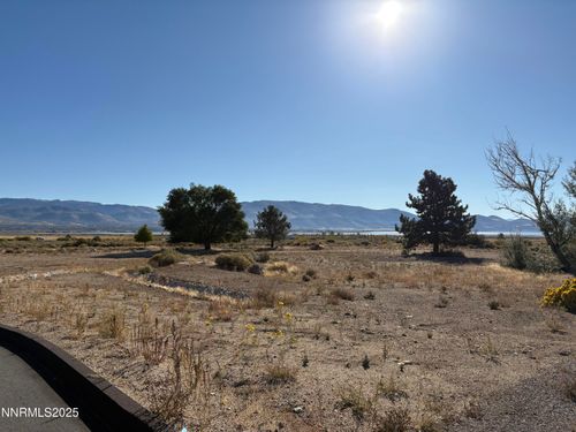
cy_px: 216
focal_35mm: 26
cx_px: 288
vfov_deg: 53.1
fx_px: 433
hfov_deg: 67.3
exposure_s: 1/6993
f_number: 1.6
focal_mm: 5.96
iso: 50
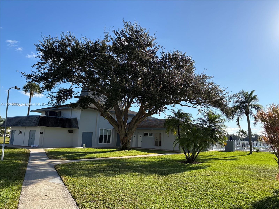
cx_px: 140
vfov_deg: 53.1
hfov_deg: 67.3
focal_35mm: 26
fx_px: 210
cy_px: 104
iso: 50
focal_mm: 5.96
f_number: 1.6
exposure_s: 1/2538
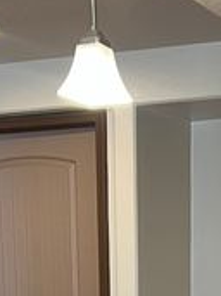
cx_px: 124
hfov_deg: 12.6
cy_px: 478
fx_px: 997
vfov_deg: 15.2
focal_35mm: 117
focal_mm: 5.7
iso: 100
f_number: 1.5
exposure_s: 1/60
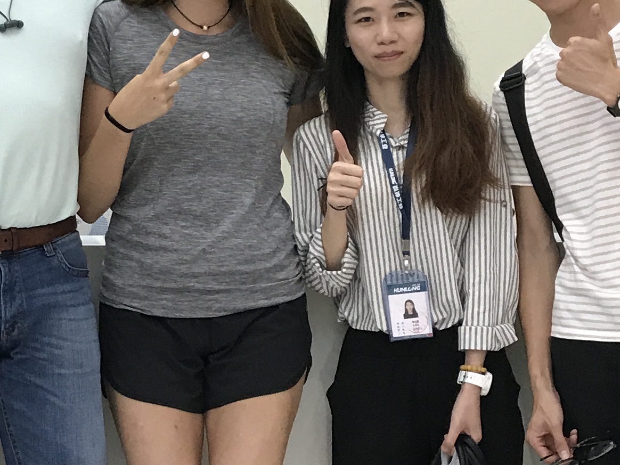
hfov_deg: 20.2
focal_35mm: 97
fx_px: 1737
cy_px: 286
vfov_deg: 15.2
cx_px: 231
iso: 40
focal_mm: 3.99
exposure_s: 1/25
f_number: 1.8
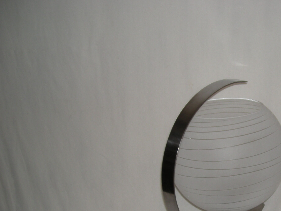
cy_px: 159
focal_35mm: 59
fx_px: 479
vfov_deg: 24.5
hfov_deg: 31.9
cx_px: 223
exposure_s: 1/44.4
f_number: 2.8
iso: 50
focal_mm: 5.7
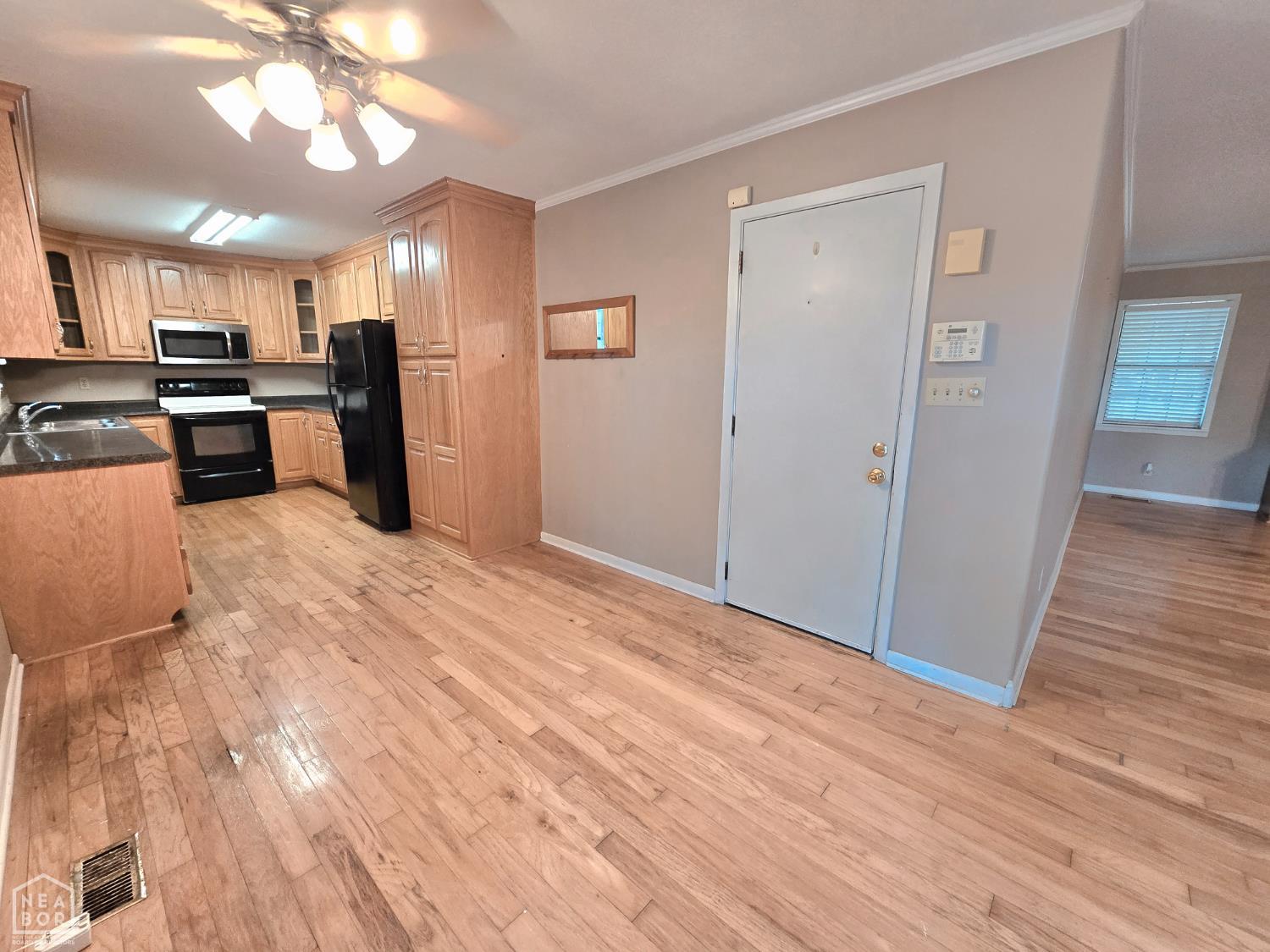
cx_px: 635
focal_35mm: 13
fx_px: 477
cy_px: 476
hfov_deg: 106.2
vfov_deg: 89.9
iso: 200
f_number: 2.2
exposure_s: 1/60.2
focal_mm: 2.2
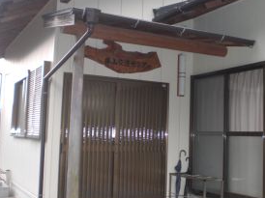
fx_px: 382
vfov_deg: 29.0
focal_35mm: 50
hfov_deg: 37.9
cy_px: 90
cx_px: 172
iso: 200
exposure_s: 1/60
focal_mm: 6.3
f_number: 3.1
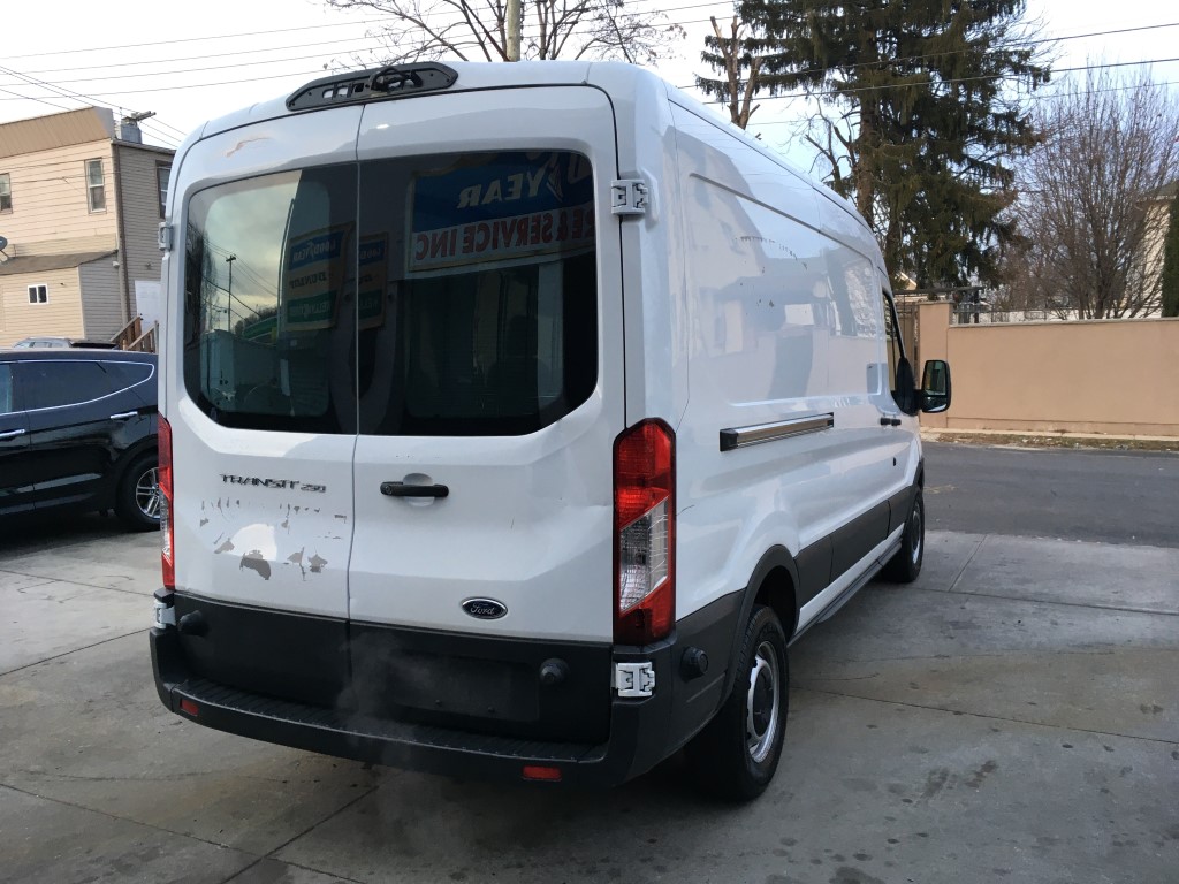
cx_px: 590
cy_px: 442
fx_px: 988
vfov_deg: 48.2
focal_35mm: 29
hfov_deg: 61.7
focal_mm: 4.15
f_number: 2.2
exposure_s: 1/40
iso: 32
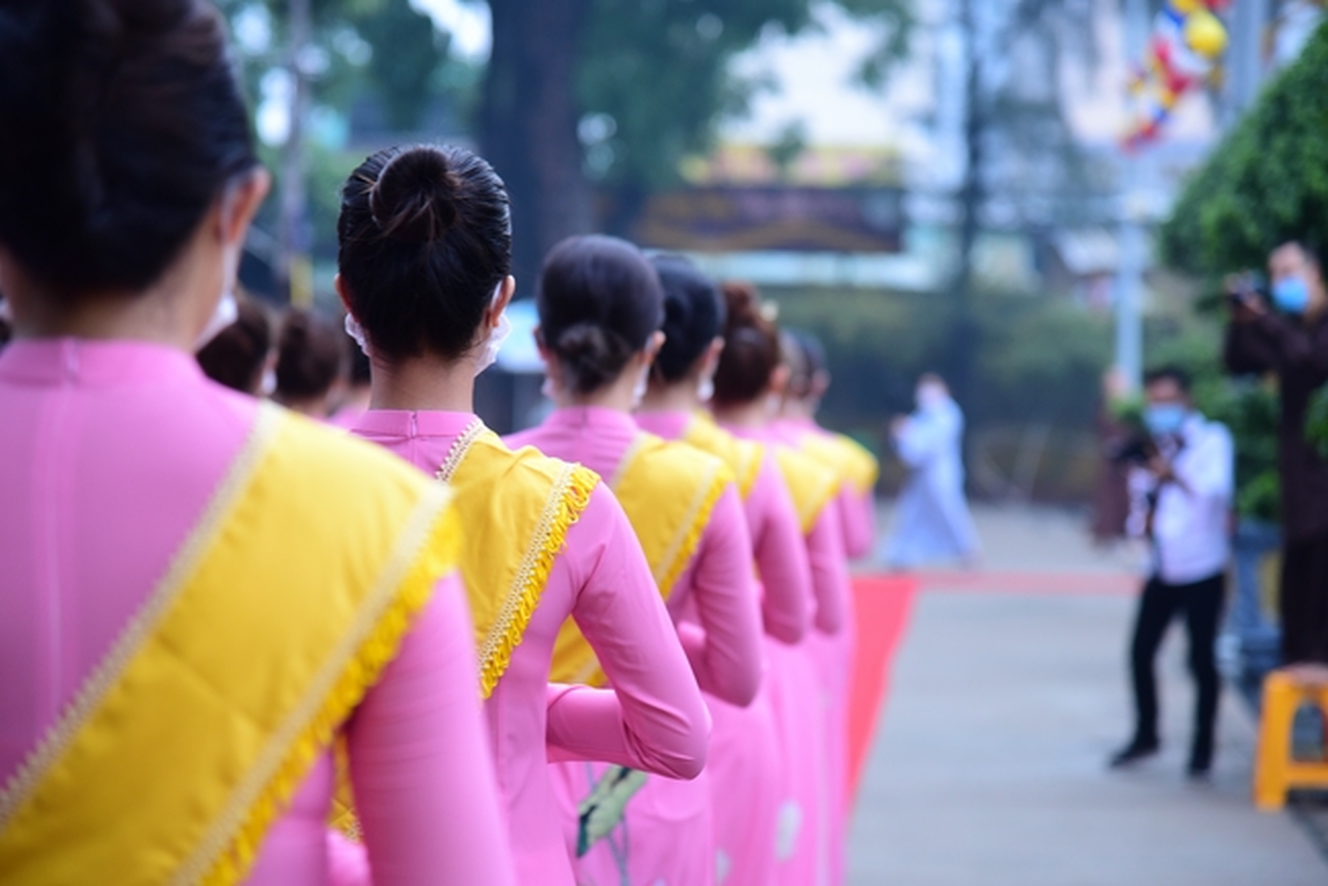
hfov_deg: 17.1
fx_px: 4428
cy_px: 443
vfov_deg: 11.4
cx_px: 664
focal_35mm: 120
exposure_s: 1/100
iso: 1250
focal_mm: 120
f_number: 4
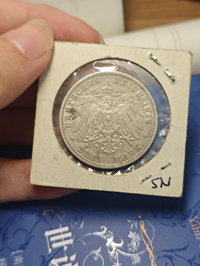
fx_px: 354
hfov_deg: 31.5
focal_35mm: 46
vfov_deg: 41.2
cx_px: 100
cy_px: 133
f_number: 1.6
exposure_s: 1/100
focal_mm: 6.55
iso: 80
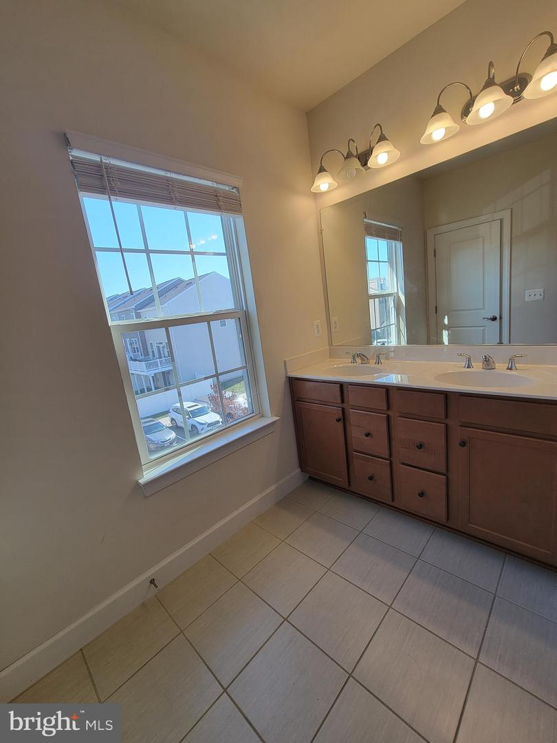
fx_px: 279
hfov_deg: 89.9
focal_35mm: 13
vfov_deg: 106.2
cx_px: 278
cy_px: 372
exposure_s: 1/172
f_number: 2.2
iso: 50
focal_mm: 2.2
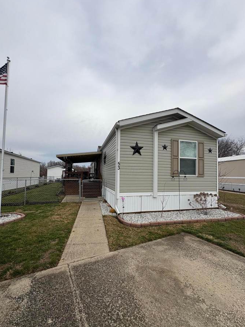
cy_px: 171
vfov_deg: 98.1
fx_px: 142
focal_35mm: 15
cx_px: 117
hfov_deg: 81.7
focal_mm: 2.22
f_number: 2.2
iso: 50
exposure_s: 1/1637
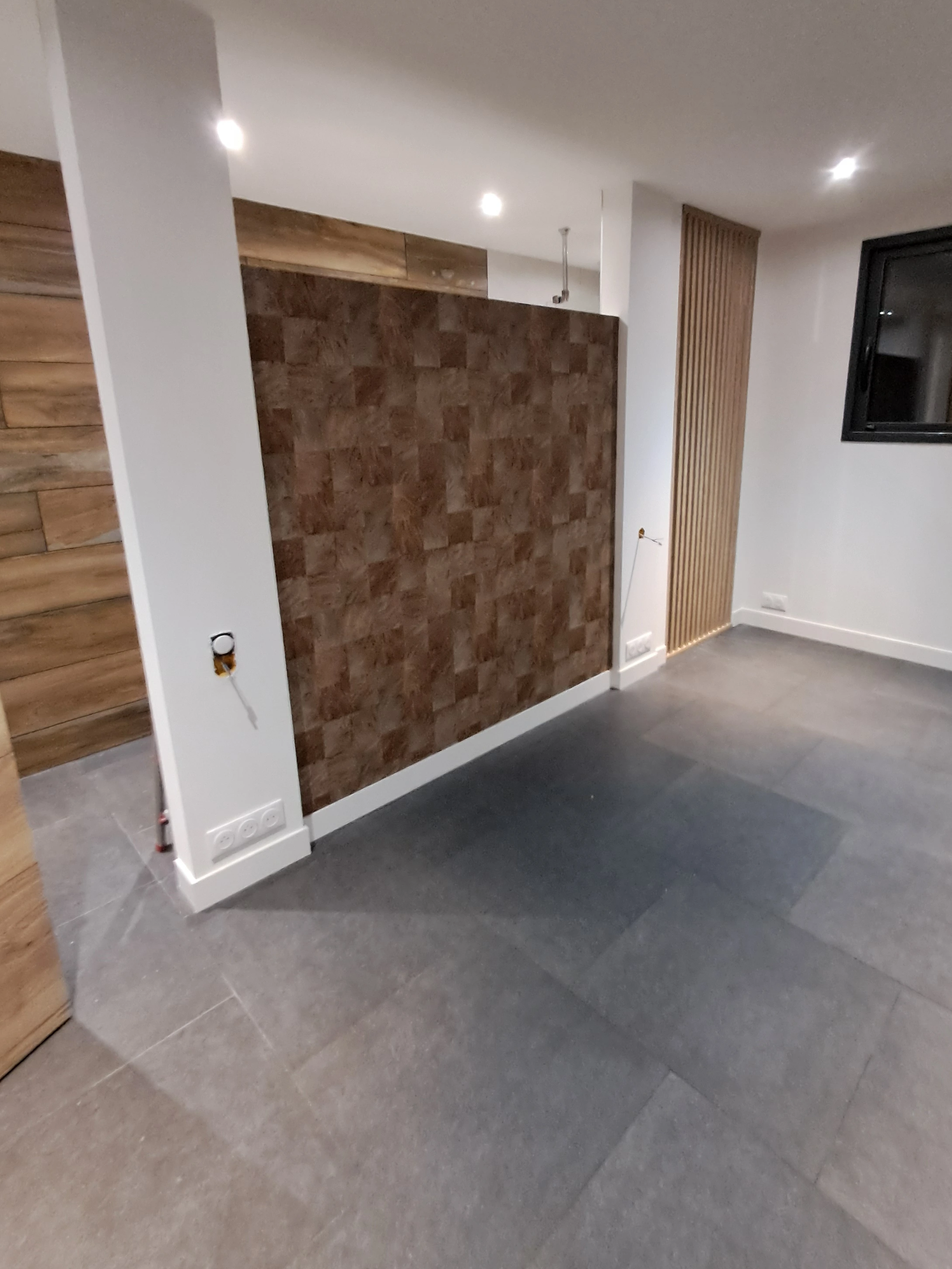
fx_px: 660
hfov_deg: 71.6
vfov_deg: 87.3
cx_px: 500
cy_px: 557
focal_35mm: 18
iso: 500
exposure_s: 1/20
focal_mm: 1.64
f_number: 2.2
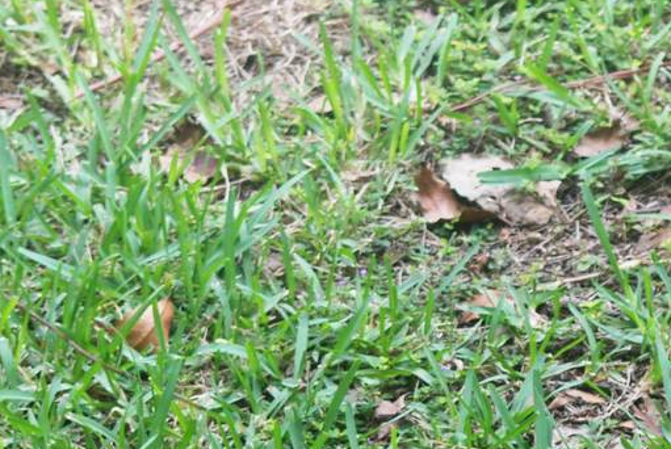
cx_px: 599
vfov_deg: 4.2
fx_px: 6139
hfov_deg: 6.2
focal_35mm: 329
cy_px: 443
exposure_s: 1/250
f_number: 4
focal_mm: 70
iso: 400
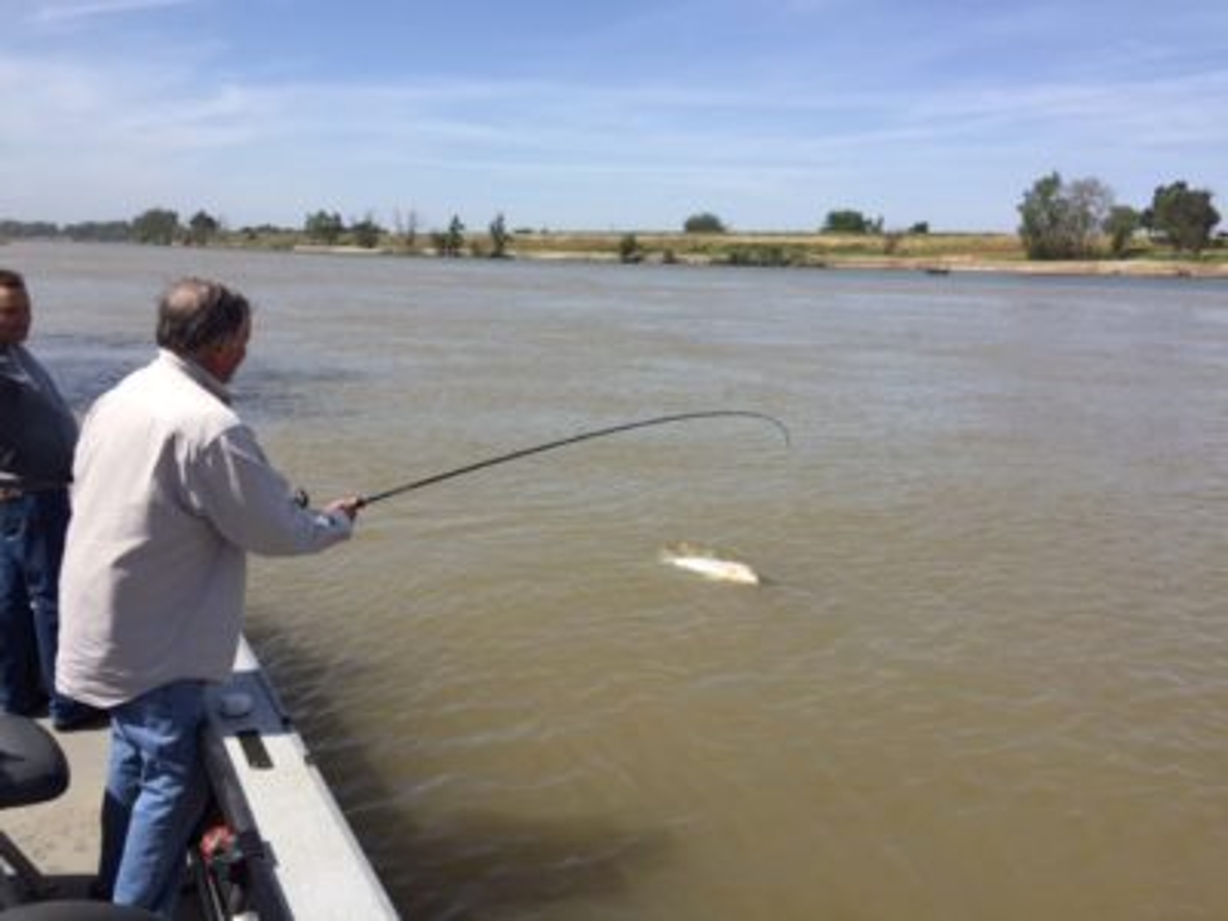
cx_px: 614
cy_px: 460
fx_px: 1029
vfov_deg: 48.2
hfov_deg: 61.7
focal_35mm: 29
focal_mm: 4.15
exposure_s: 1/2475
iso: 32
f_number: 2.2
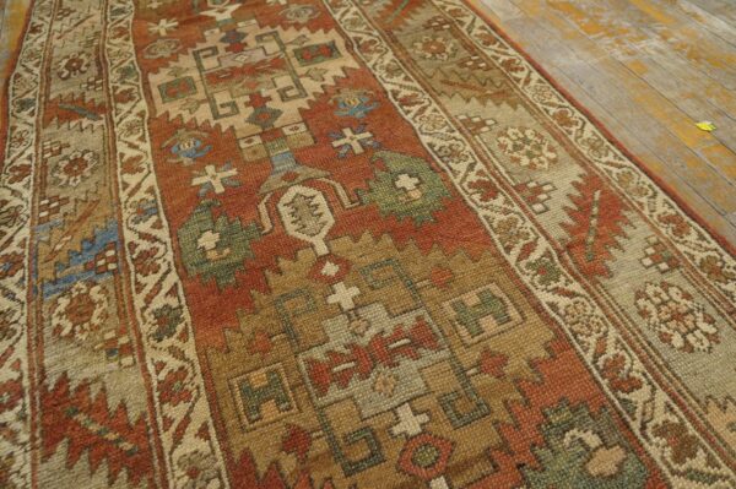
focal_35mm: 27
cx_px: 368
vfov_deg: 47.9
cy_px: 244
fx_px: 552
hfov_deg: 67.4
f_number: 4
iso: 2000
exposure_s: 1/160
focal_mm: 18
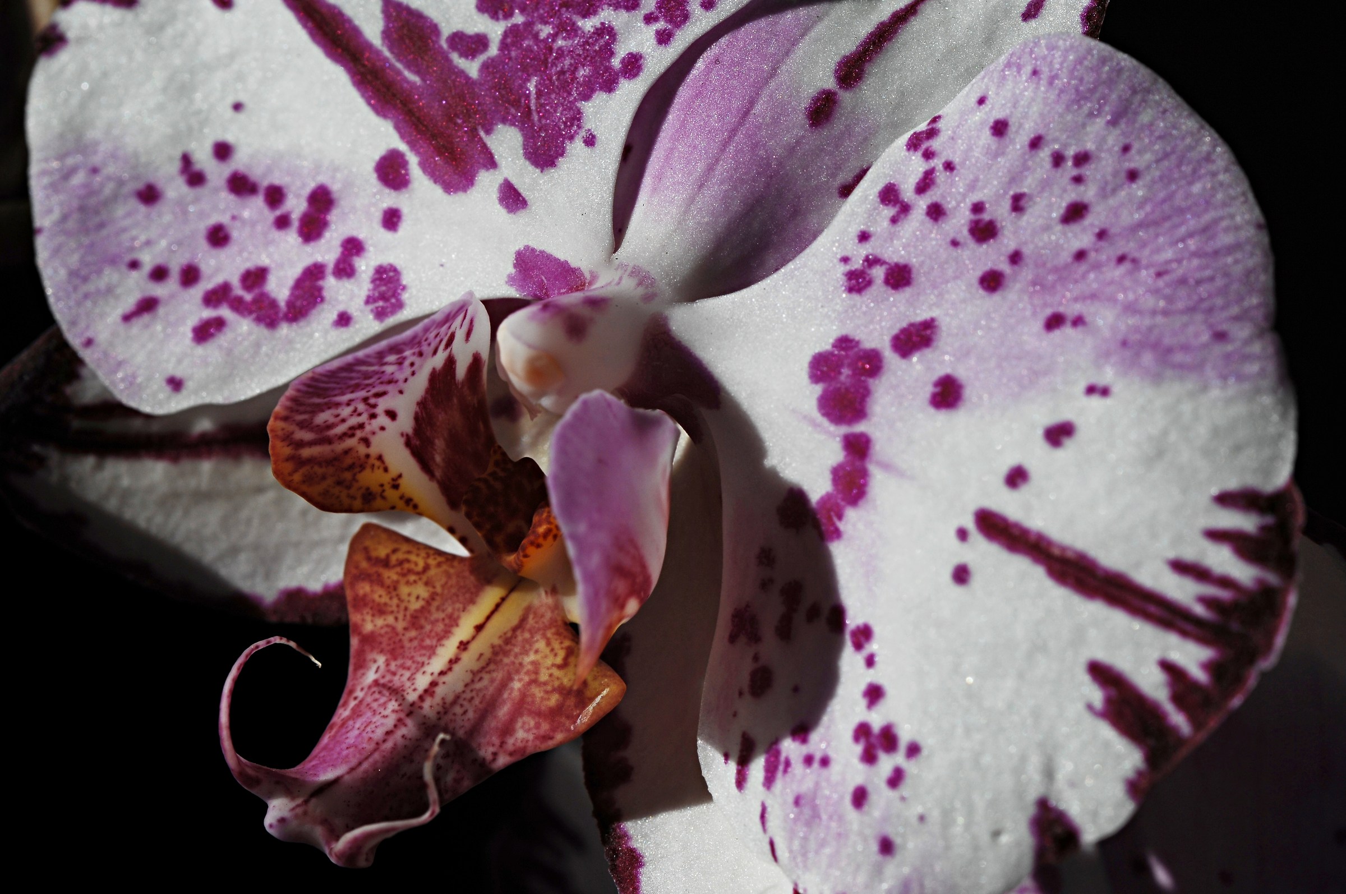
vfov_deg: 10.1
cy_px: 447
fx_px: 5041
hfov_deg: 15.2
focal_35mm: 135
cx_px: 673
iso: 100
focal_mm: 90
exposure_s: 1/350
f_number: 11
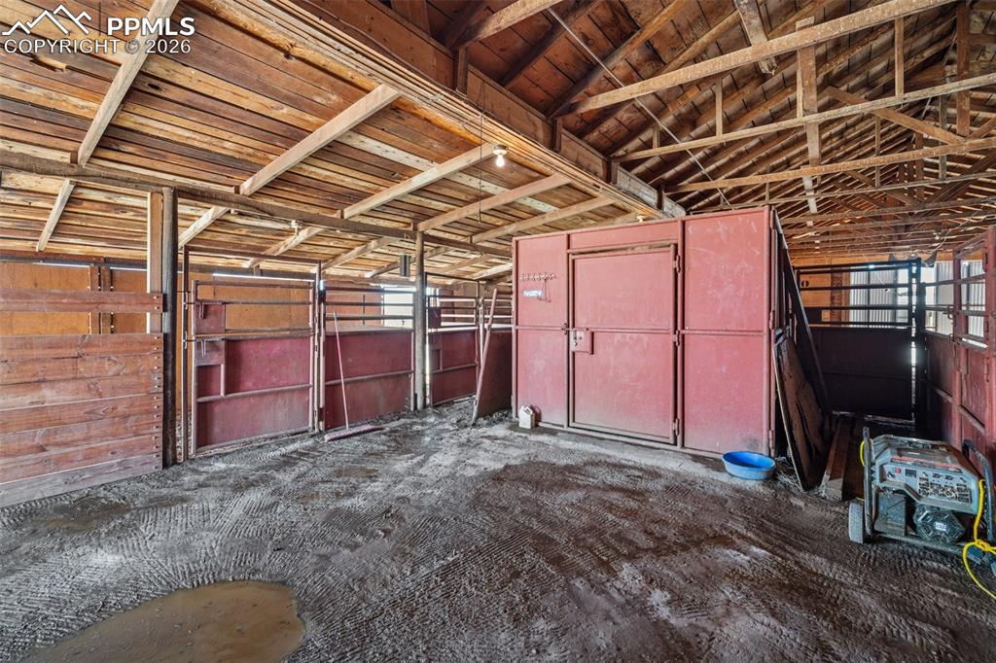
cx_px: 498
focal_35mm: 15
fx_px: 415
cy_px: 332
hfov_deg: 100.4
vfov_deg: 77.3
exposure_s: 1/30
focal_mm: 15
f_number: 2.8
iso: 400
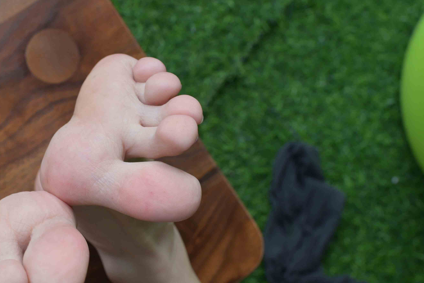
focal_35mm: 61
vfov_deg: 22.2
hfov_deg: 32.4
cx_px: 121
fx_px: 718
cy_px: 188
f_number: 7.1
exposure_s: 1/200
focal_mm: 35
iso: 200
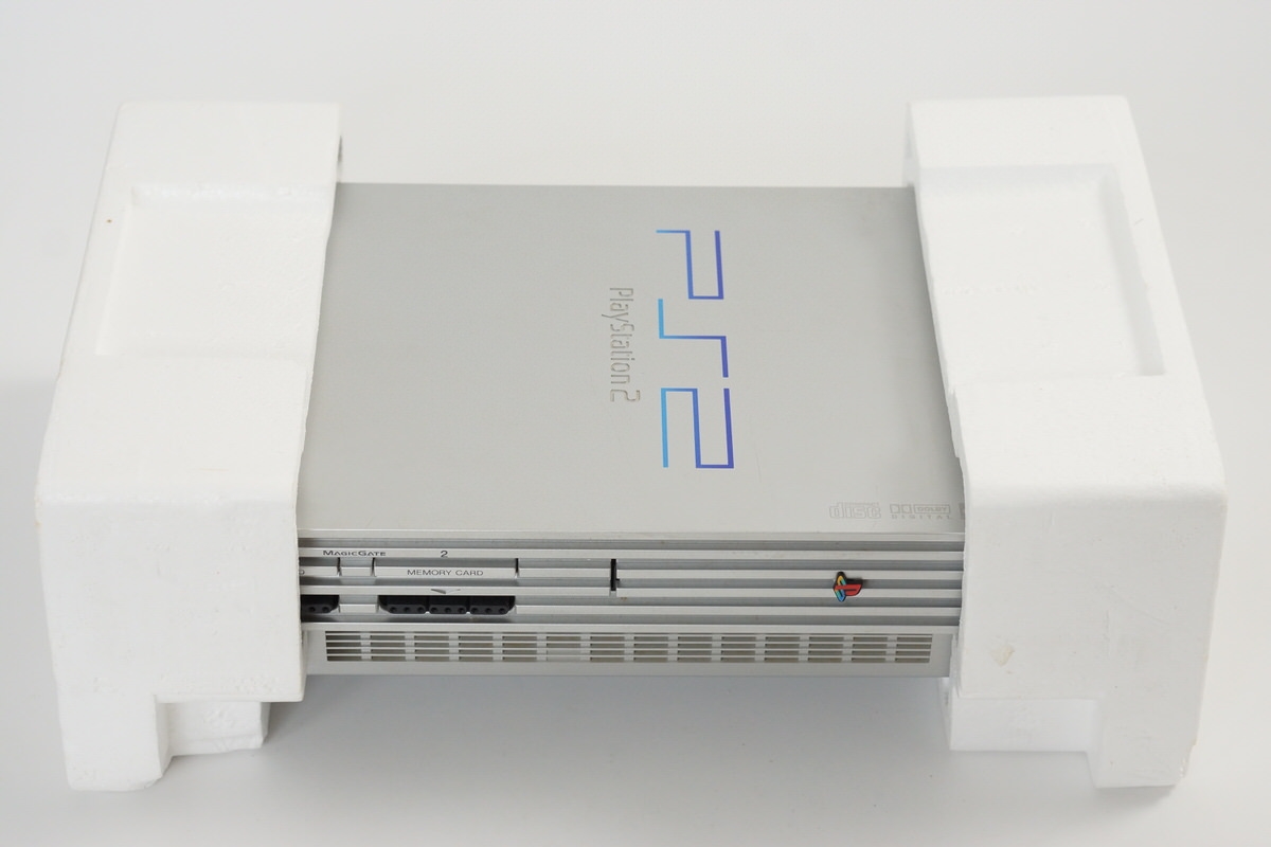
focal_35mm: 75
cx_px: 636
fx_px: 2648
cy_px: 424
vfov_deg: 18.2
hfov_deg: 27.0
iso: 640
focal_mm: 50
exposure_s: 1/80
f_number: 6.3
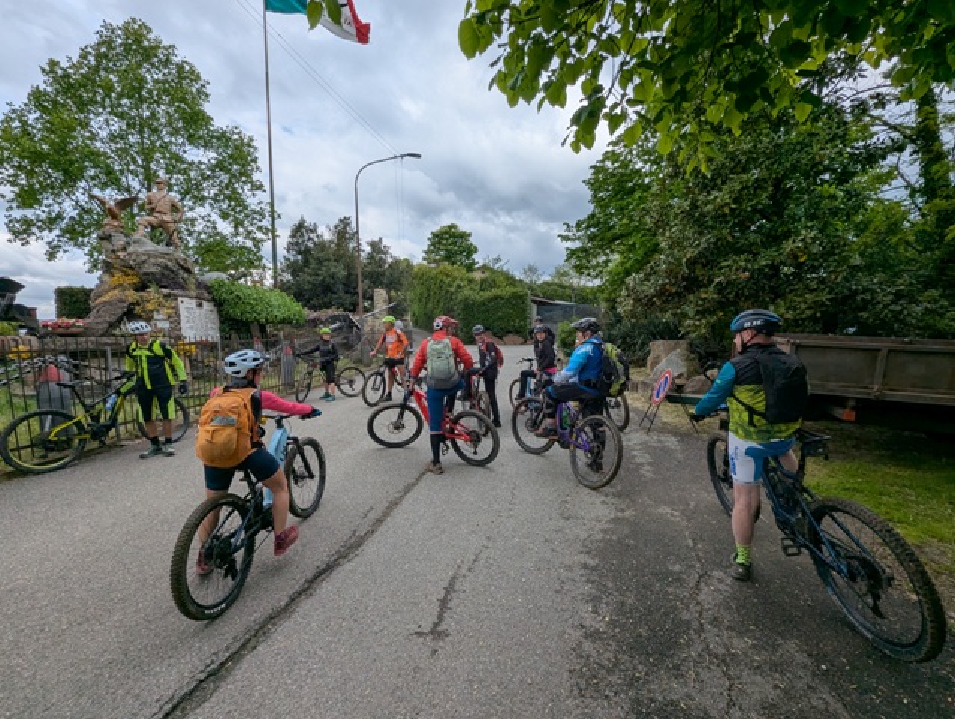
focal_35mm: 13
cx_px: 478
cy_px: 360
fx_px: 359
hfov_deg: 106.1
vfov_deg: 90.0
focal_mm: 1.95
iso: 48
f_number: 2.2
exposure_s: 1/1890
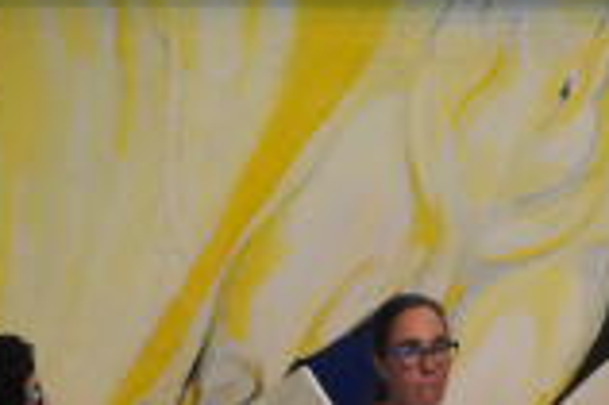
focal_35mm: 214
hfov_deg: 9.6
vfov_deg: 6.3
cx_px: 624
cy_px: 555
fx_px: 3616
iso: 4000
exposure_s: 1/50
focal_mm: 50
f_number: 6.3
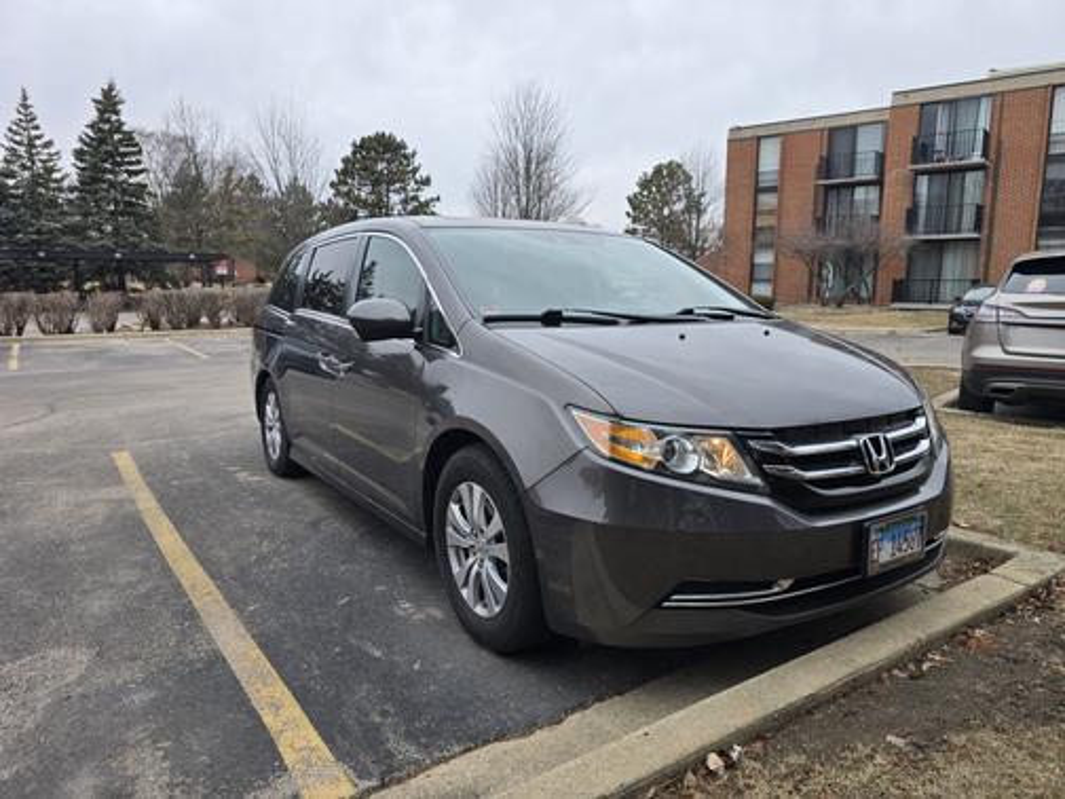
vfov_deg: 58.9
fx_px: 708
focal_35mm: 23
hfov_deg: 73.9
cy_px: 400
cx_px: 532
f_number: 1.7
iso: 16
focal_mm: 6.3
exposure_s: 1/180
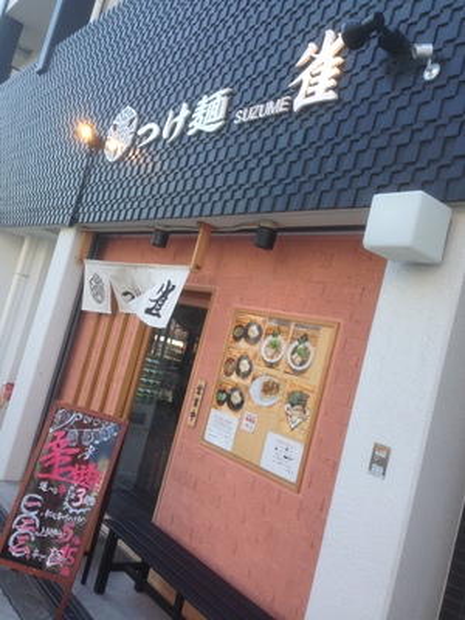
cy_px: 310
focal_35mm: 33
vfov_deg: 55.4
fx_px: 591
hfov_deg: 42.9
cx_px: 232
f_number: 2.4
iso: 50
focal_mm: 4.12
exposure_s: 1/326
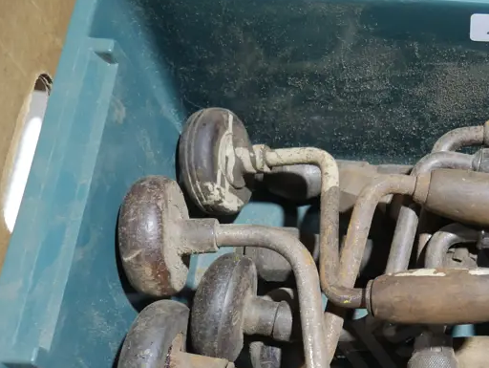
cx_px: 485
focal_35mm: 56
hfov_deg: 31.8
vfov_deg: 25.8
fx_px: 792
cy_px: 273
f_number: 3.5
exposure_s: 1/60
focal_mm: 14
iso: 640
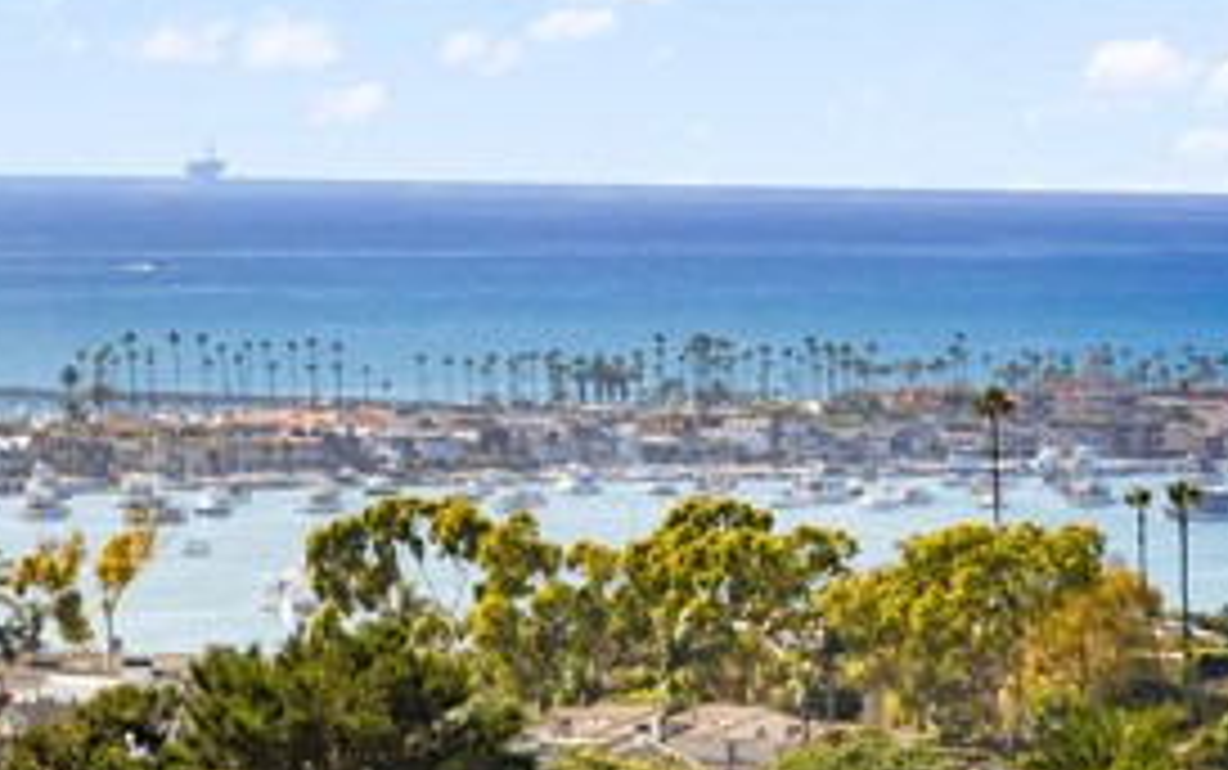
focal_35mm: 363
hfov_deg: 5.8
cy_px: 68
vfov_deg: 3.6
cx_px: -180
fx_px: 12156
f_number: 29
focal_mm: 152
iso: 800
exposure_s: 1/125
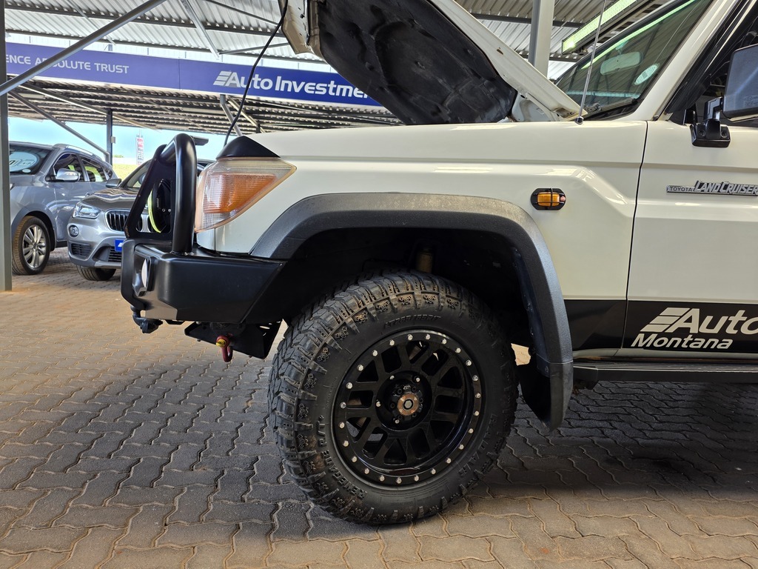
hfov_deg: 73.9
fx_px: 504
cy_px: 284
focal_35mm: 23
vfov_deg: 58.9
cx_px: 379
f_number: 1.7
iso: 64
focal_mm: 6.25
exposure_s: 1/180
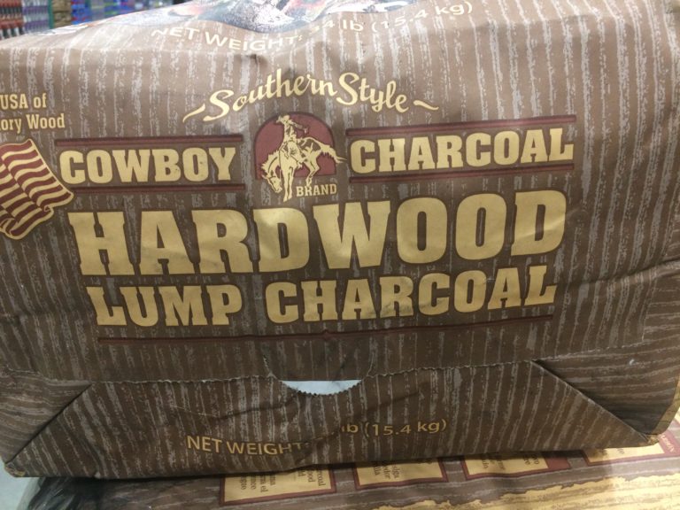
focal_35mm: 29
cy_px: 255
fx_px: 570
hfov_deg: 61.7
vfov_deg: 48.2
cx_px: 340
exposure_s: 1/30
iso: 125
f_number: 2.2
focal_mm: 4.15
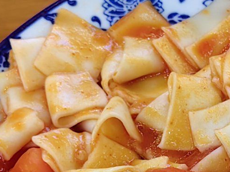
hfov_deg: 13.0
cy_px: 252
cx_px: 256
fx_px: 990
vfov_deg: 9.7
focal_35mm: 149
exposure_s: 1/50
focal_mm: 5.75
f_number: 2.8
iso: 250
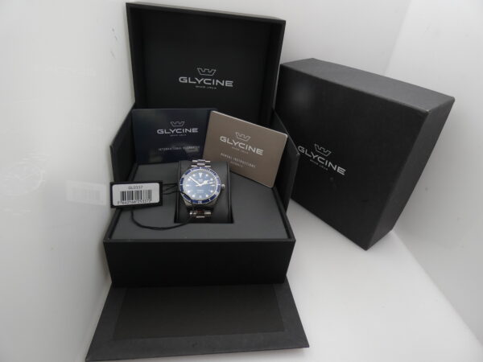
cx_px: 242
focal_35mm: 20
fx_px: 279
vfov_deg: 66.0
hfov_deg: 81.7
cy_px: 181
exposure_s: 1/125
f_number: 2.8
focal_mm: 3.6
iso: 80
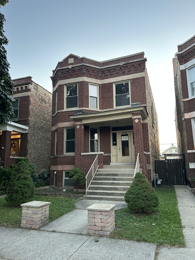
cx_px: 98
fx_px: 195
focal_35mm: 26
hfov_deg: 53.1
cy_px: 130
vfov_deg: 67.3
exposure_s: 1/113
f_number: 1.5
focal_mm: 5.7
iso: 125
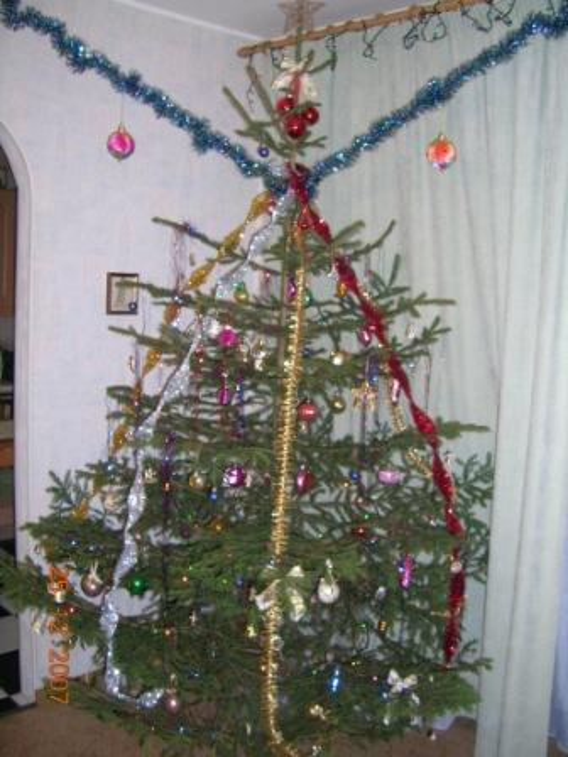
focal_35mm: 35
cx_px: 284
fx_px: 766
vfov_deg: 52.6
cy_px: 378
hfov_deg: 40.7
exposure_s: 1/60.1
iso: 200
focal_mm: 5.4
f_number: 2.8
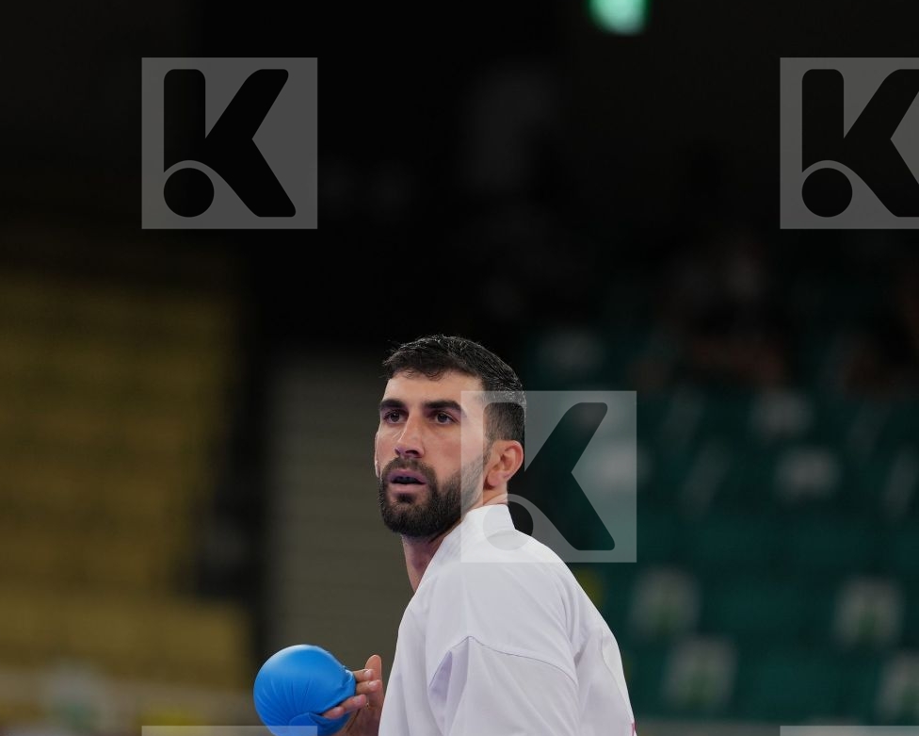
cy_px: 477
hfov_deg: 5.6
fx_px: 9412
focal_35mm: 346
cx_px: 230
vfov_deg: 4.5
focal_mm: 200
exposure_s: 1/1000
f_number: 2.8
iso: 500
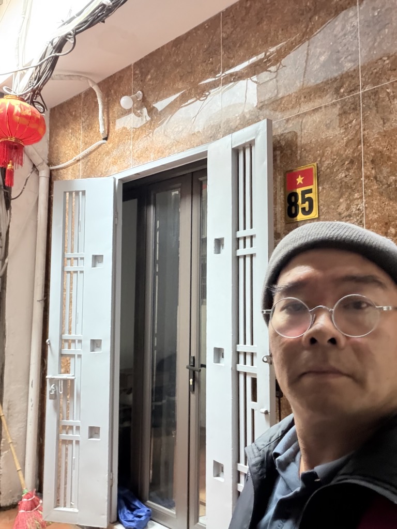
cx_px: 198
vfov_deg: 60.0
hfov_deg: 46.8
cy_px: 264
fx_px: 459
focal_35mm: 30
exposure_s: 1/15
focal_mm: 2.71
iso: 1000
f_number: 1.9
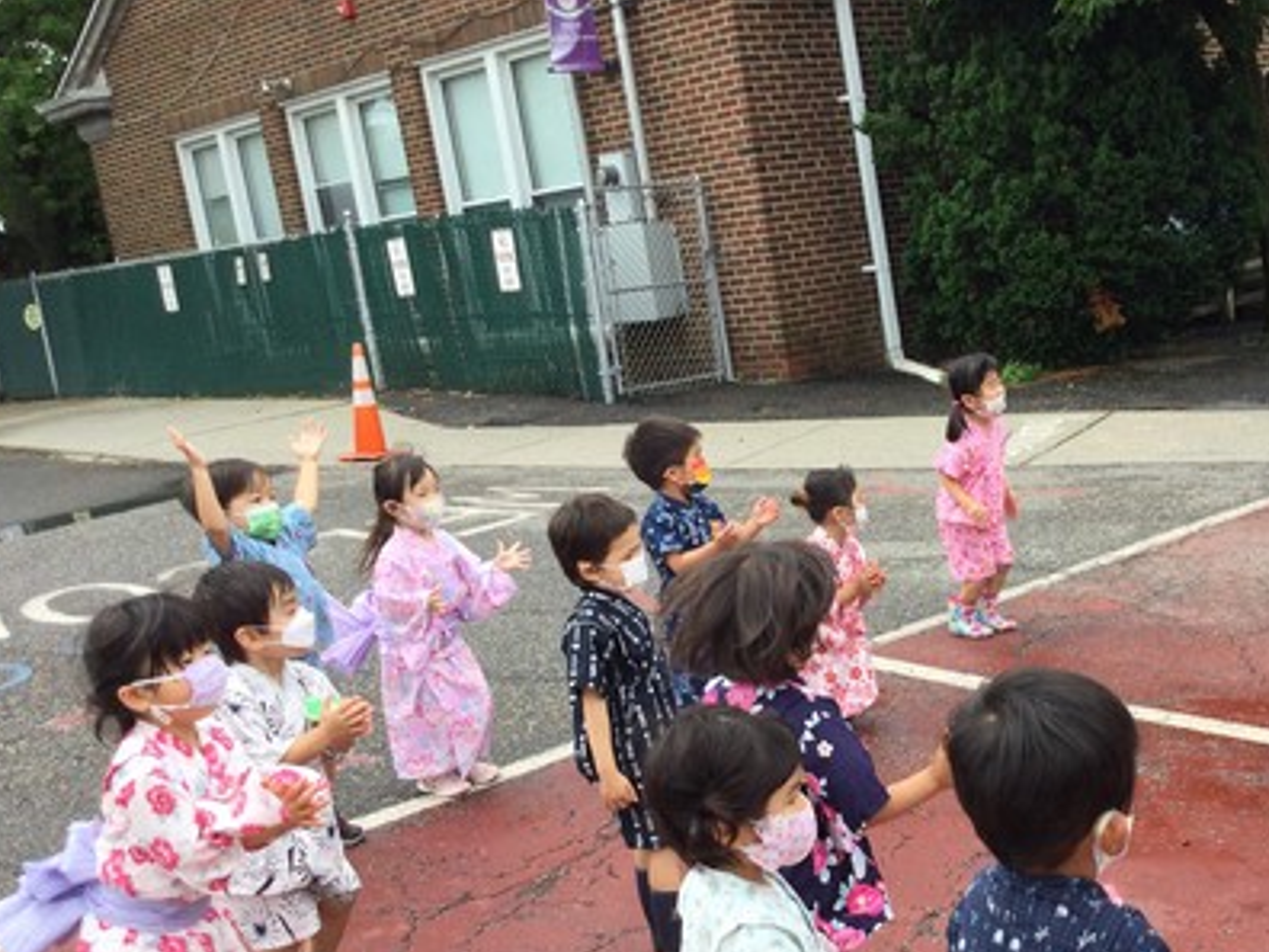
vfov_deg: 30.7
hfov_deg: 39.6
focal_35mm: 47
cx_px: 916
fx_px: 1723
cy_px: 625
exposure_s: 1/448
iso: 25
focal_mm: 3.3
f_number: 2.4
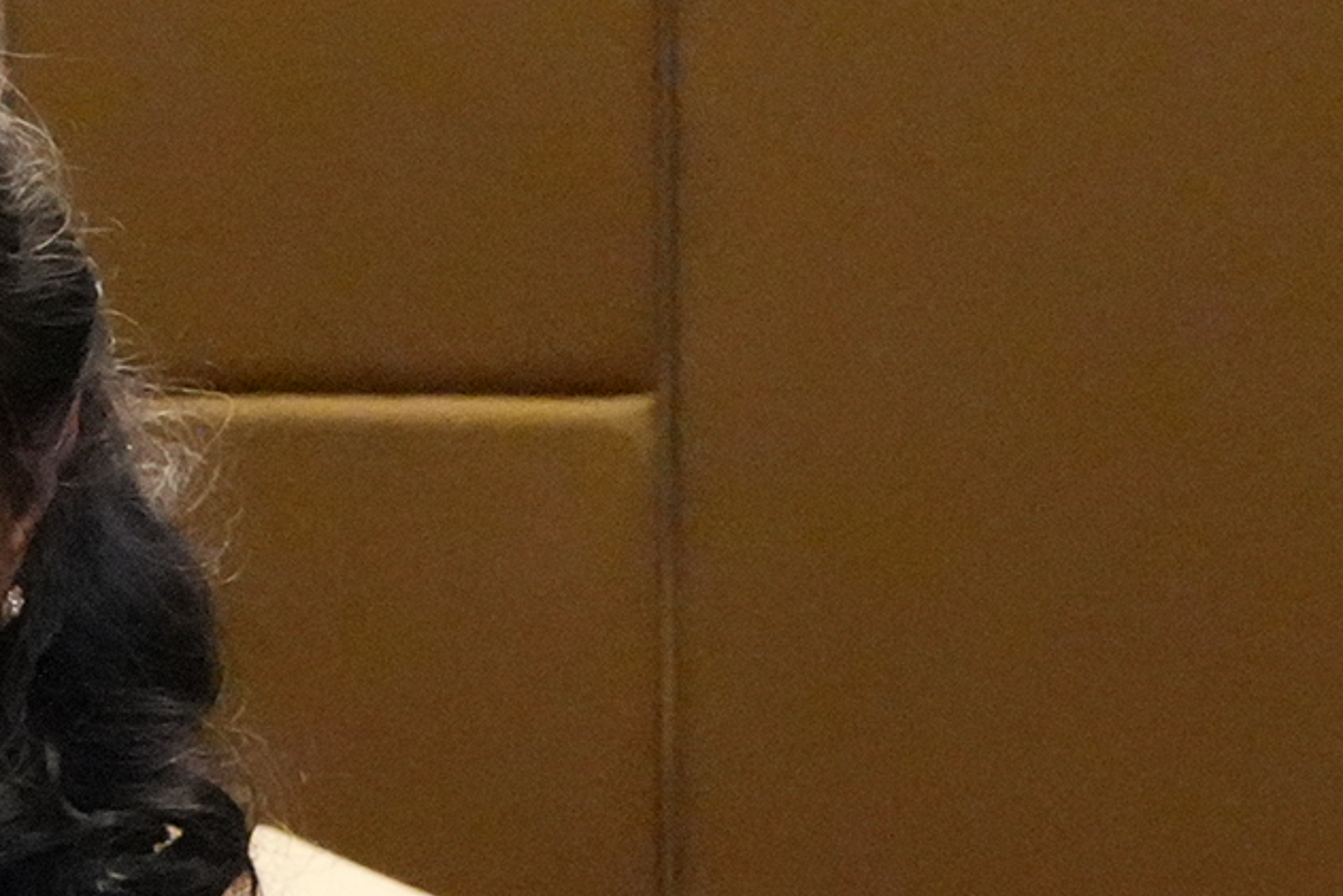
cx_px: -1486
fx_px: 8432
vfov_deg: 6.1
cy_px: -126
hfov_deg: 8.6
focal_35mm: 226
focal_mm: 30
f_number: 5.6
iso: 10000
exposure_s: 1/60
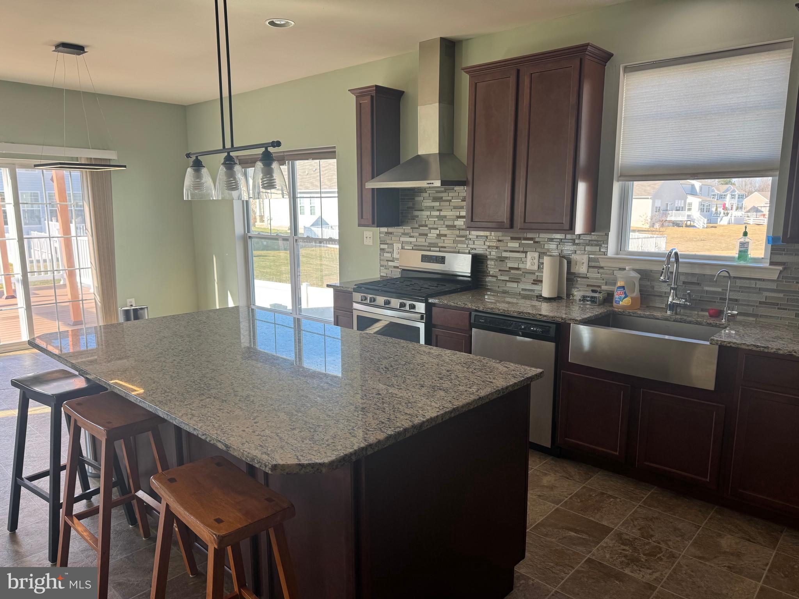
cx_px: 400
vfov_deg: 56.8
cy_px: 300
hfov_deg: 71.6
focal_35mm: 24
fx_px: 554
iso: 64
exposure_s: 1/176
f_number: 1.78
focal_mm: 6.76
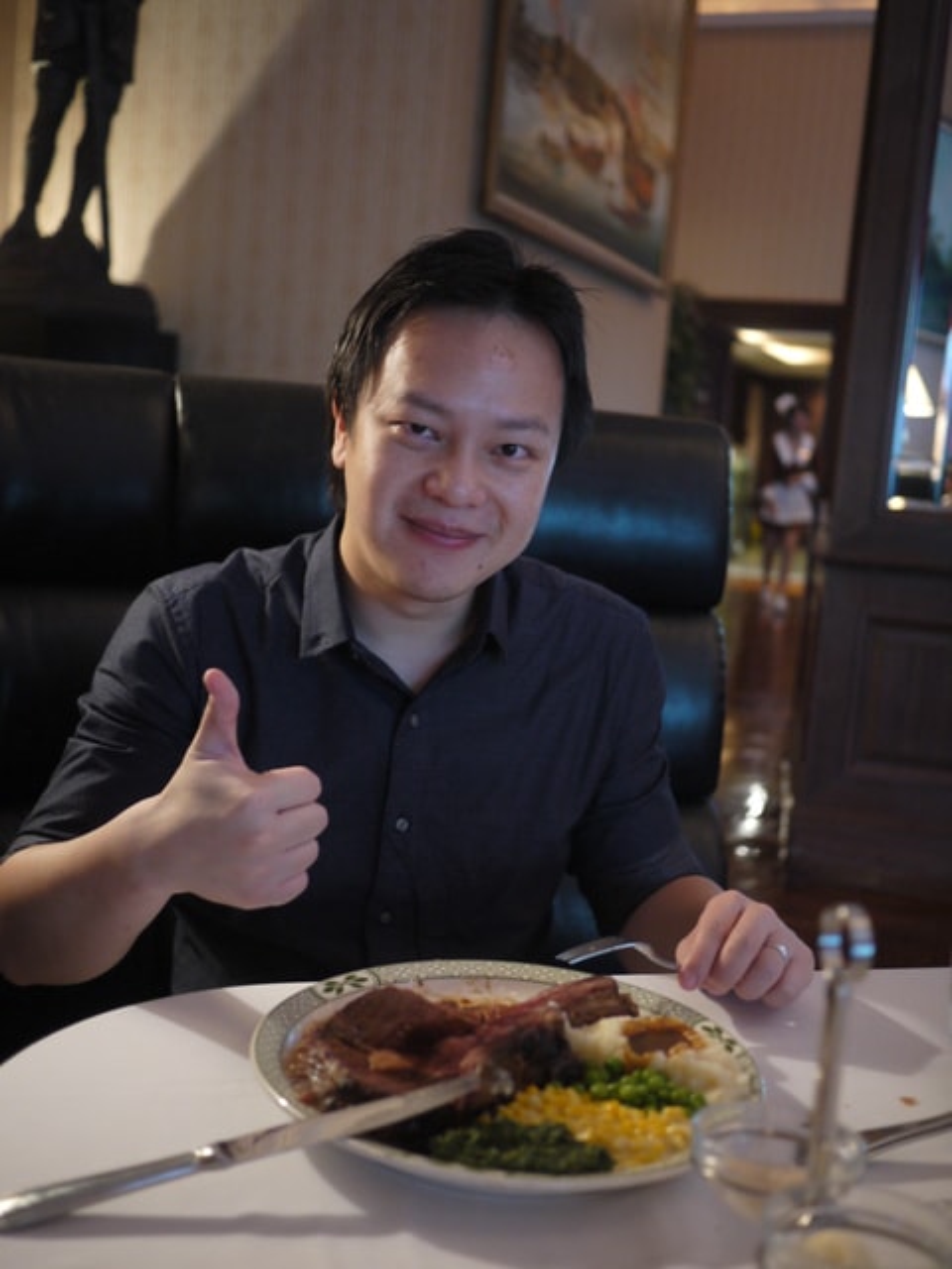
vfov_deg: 46.8
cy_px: 634
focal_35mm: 40
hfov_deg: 36.0
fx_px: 1467
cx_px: 476
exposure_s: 1/13
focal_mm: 20
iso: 400
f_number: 1.7
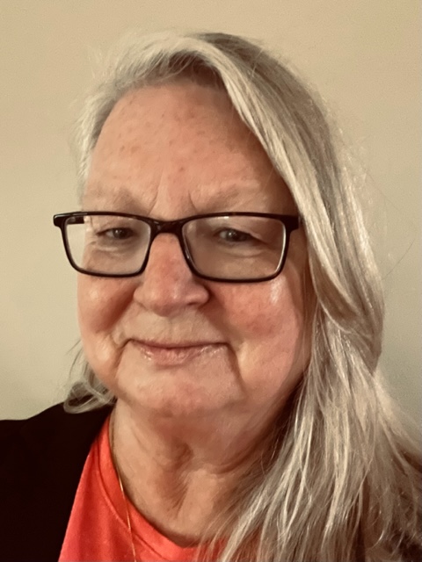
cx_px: 211
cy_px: 281
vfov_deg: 60.0
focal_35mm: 30
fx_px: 488
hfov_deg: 46.8
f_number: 2.2
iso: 1600
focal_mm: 2.71
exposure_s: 1/15
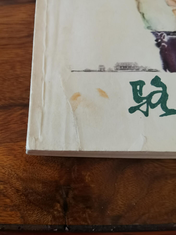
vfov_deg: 65.3
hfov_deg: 51.4
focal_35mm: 27
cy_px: 118
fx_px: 183
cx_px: 88
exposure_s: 1/20
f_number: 2.2
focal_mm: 2.26
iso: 500
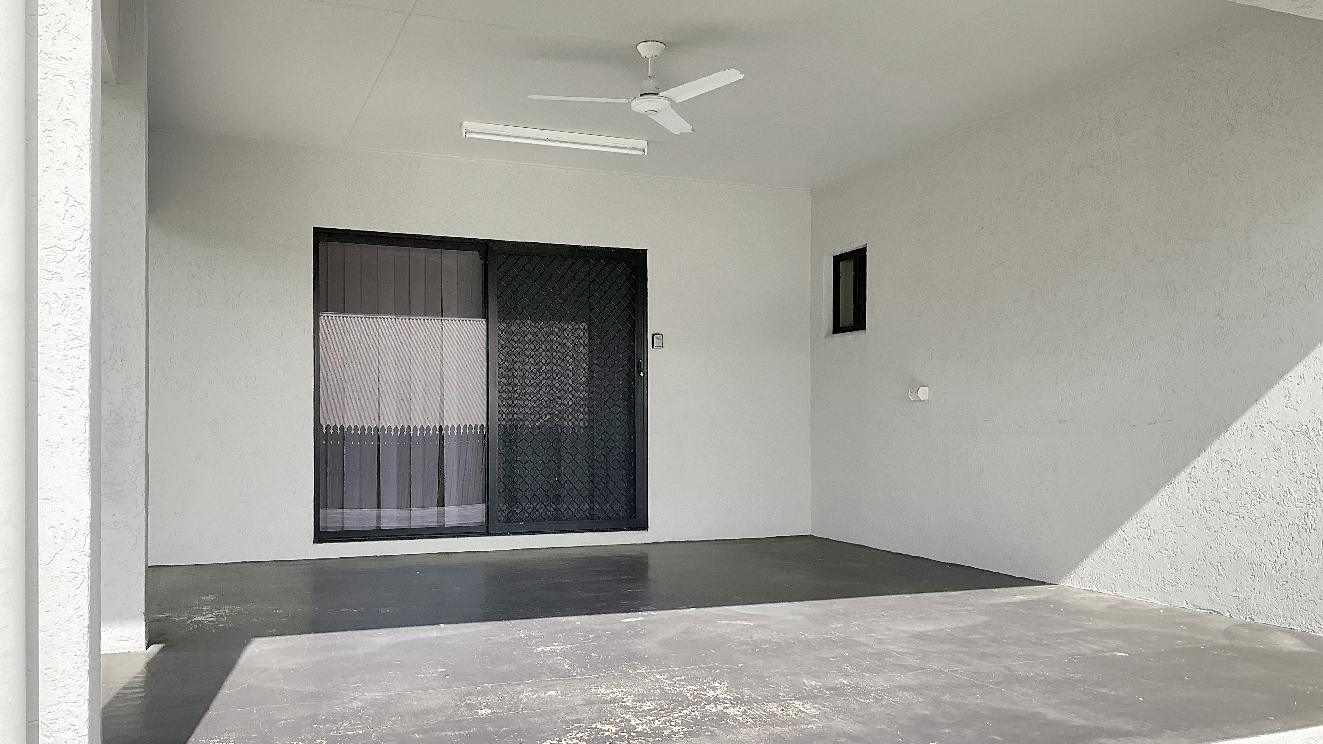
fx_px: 1123
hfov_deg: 61.0
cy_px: 445
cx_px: 659
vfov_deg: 36.5
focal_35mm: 32
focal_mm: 3
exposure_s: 1/1055
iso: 25
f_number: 1.8
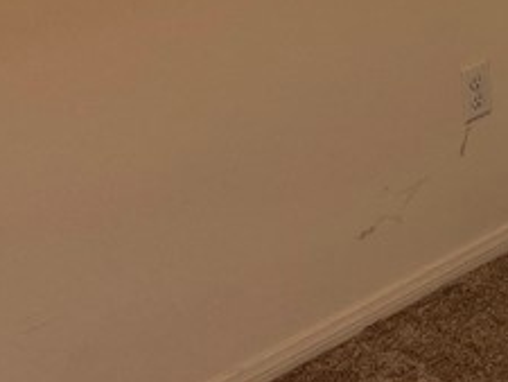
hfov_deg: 14.1
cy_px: -389
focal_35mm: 109
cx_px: 1111
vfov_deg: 12.1
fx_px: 1600
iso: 160
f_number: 1.78
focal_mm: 6.86
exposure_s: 1/120
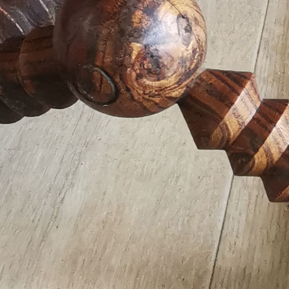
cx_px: 251
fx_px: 1039
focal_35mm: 110
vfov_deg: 15.6
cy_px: 25
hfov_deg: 15.7
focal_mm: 2.26
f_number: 2.2
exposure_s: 1/33.3
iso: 160
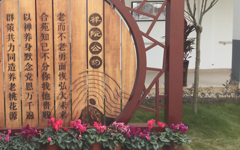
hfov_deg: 35.8
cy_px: 58
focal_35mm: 55
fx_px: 360
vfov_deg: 23.5
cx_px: 51
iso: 25
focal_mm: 3.3
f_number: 2.4
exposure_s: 1/200
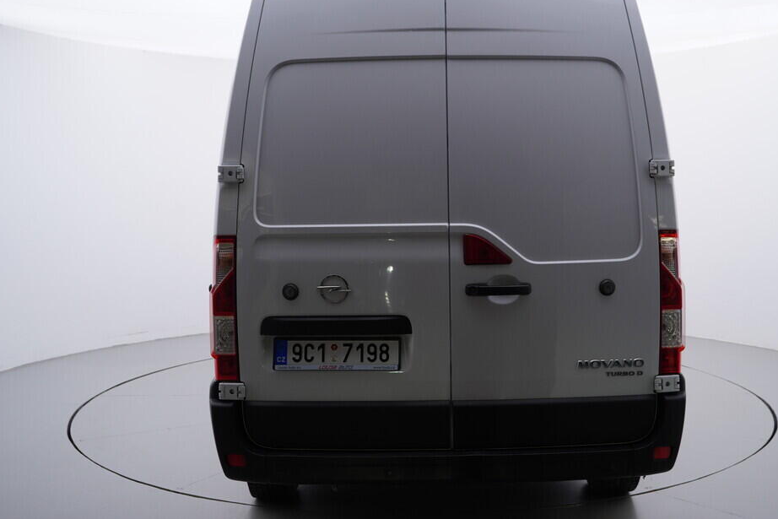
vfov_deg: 33.4
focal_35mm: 40
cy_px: 237
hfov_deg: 48.4
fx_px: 865
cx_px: 425
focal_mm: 24
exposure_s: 1/80
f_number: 4
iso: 125
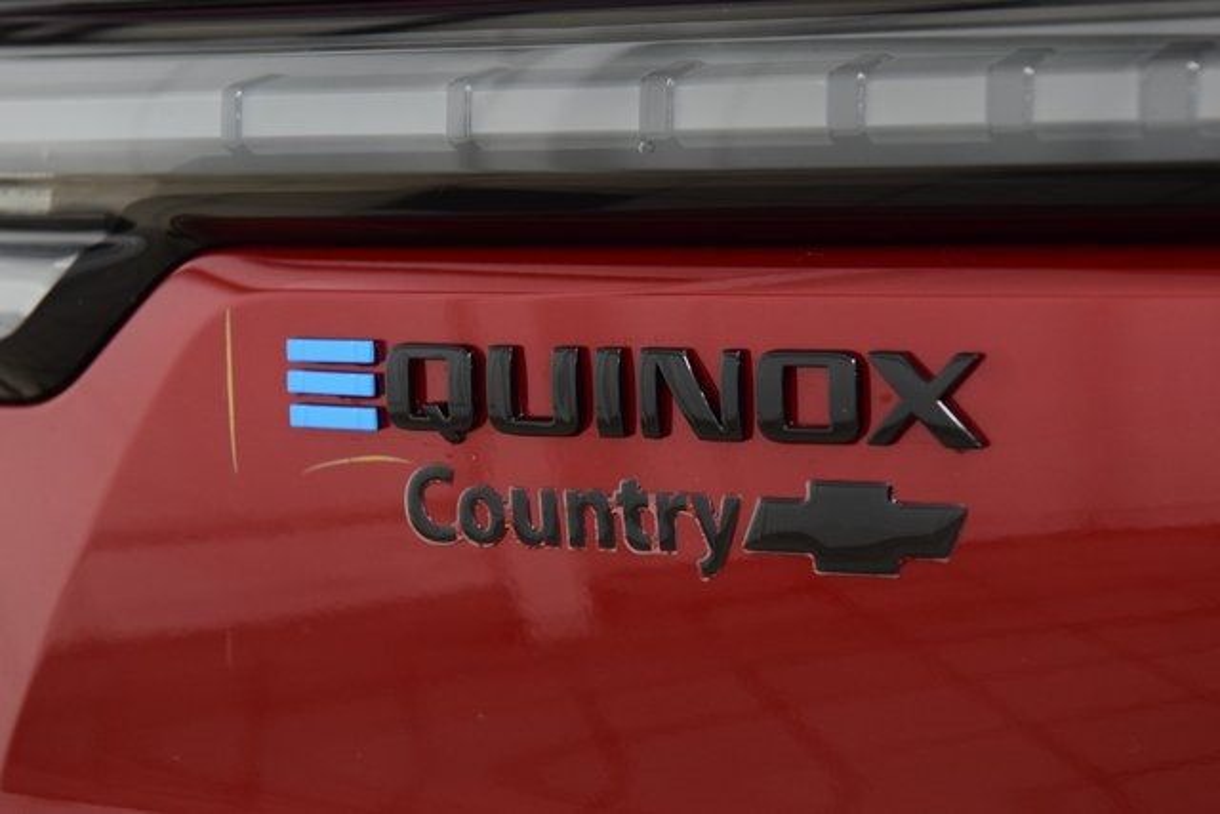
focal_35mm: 105
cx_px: 610
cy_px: 407
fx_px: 3559
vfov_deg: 13.0
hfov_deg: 19.5
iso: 1600
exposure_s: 1/30
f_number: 4.5
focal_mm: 70
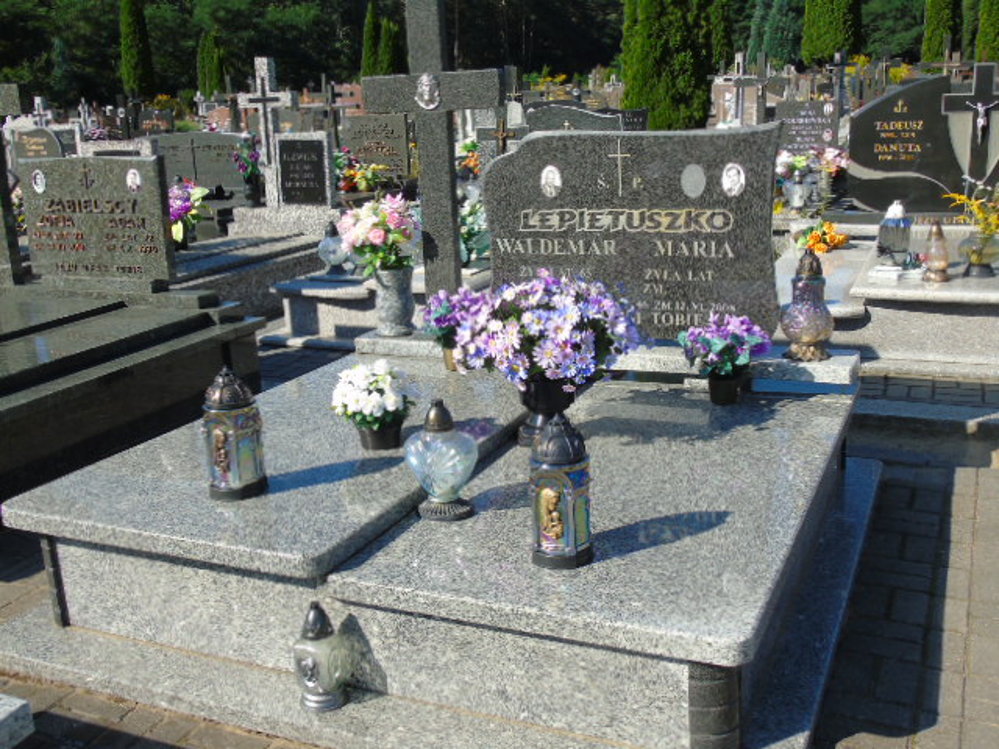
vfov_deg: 41.8
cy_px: 374
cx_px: 500
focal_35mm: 34
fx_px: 981
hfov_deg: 54.0
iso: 80
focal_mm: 6.1
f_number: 3.8
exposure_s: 1/500
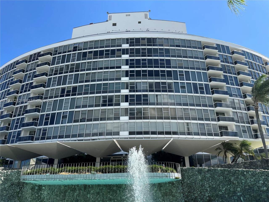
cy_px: 101
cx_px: 134
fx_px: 187
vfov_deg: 56.8
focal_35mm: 24
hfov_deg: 71.6
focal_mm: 6.86
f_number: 1.78
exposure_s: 1/3058
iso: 80
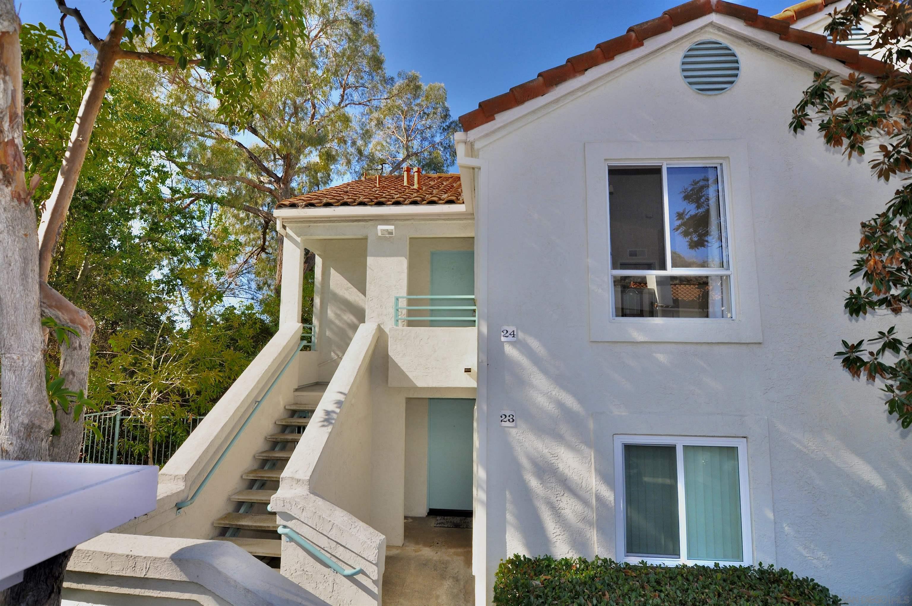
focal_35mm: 16
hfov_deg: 95.1
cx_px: 456
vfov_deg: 71.9
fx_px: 417
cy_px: 303
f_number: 6.3
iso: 200
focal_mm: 11
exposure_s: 1/160
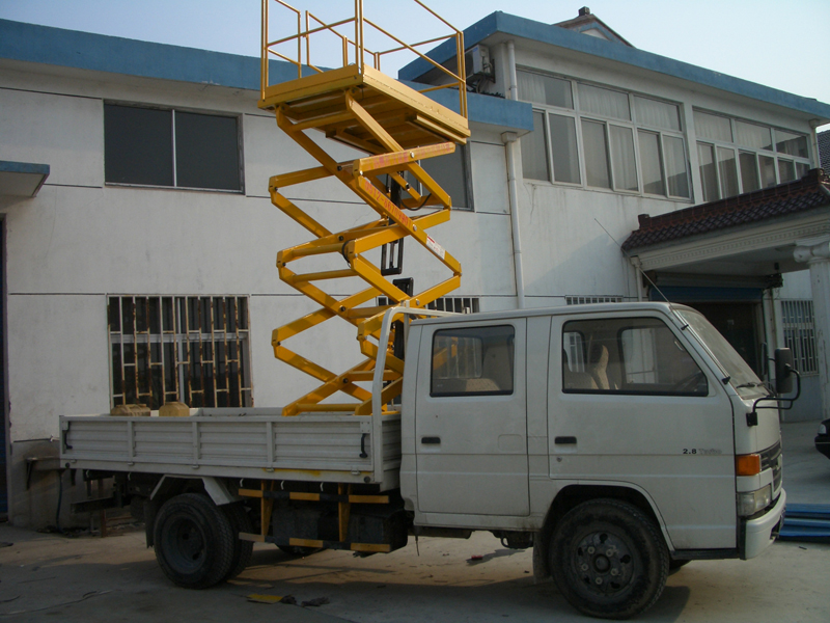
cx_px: 415
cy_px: 312
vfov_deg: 40.7
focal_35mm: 35
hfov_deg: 52.6
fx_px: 839
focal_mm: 5.8
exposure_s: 1/500
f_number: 4.3
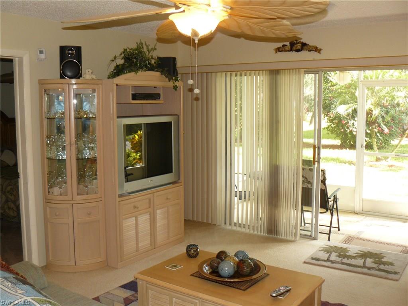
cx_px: 204
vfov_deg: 39.7
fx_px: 424
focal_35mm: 36
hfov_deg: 51.4
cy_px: 153
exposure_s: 1/30
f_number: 2.8
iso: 100
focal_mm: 6
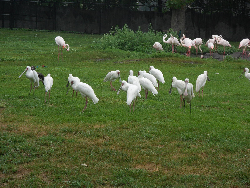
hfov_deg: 15.2
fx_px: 939
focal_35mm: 130
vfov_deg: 11.4
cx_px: 125
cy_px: 94
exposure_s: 1/45
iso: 80
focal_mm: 22.5
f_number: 5.4
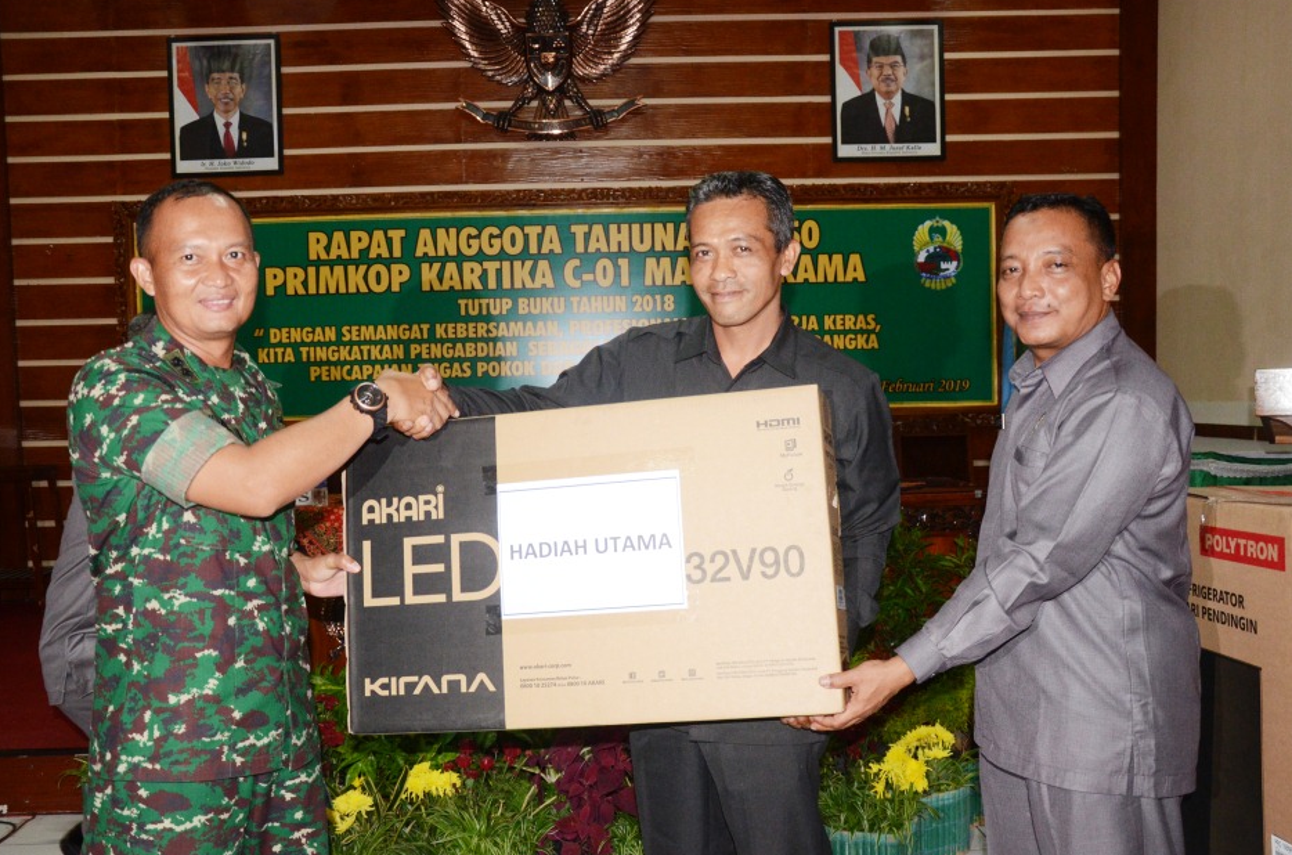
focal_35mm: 35
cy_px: 448
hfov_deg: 55.1
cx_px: 610
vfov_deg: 38.1
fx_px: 1237
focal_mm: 21
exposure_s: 1/100
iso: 1600
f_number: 3.8
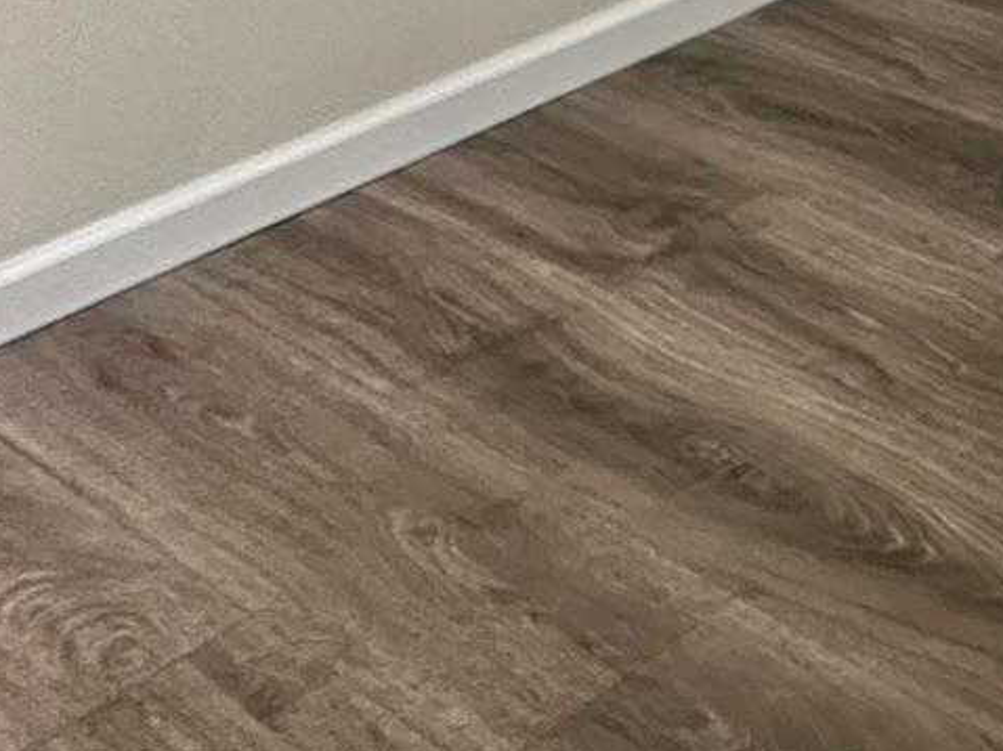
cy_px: -346
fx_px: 1738
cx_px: 2105
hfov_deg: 18.1
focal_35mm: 60
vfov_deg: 21.0
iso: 640
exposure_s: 1/60
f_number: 2.2
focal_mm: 2.22
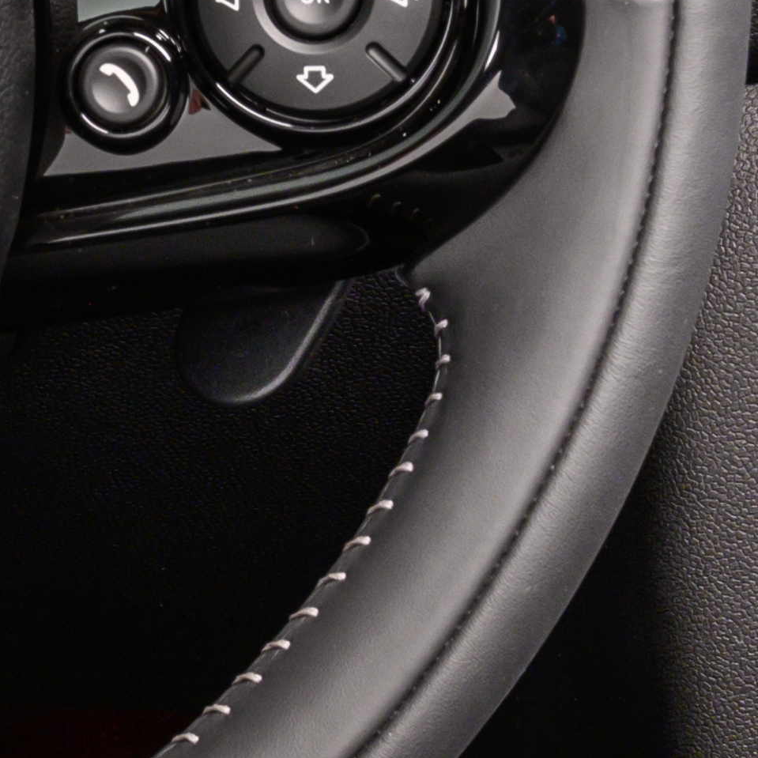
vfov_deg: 7.4
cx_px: -355
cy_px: 406
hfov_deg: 7.3
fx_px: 5888
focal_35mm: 238
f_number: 11
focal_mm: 32.5
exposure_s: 2
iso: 200
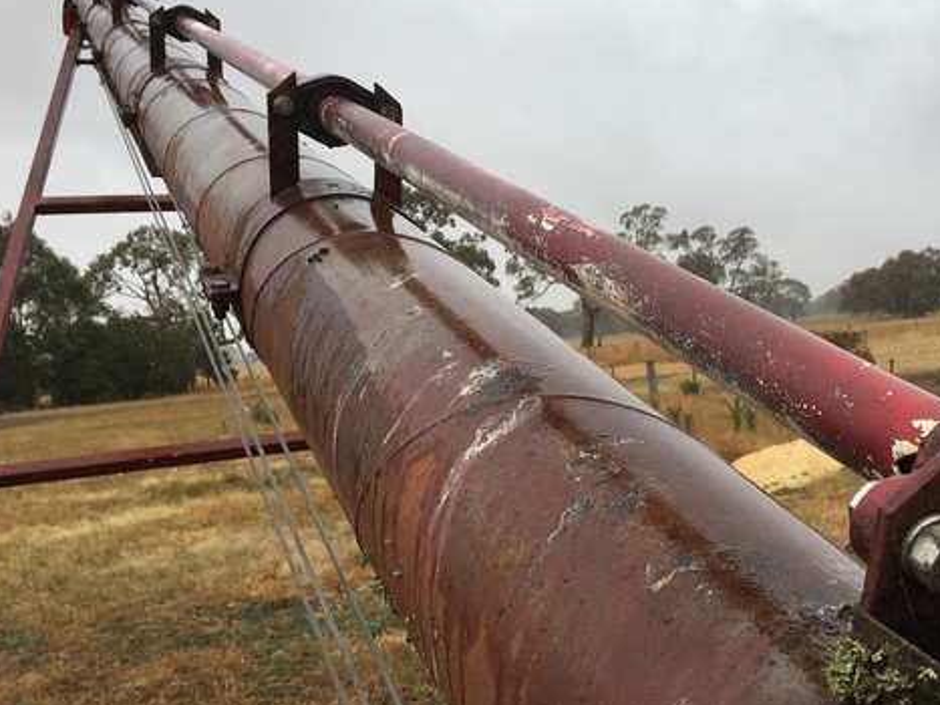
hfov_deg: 45.2
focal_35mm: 41
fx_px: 1113
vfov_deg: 35.1
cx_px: 616
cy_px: 378
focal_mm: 4.15
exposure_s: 1/578
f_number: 2.2
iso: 25
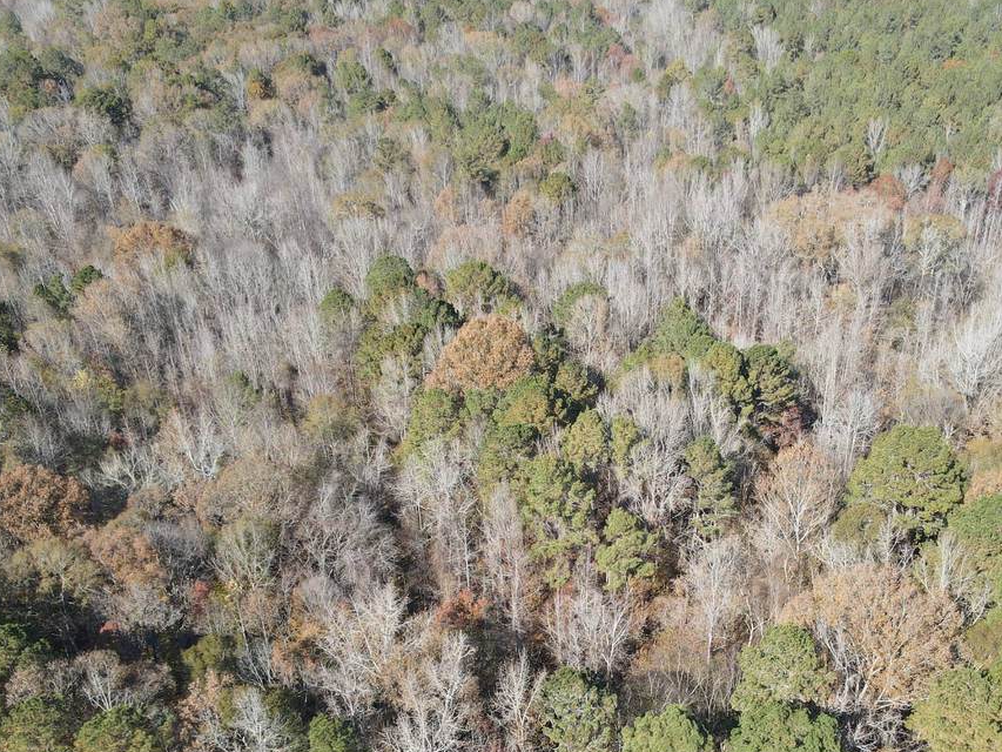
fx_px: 1042
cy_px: 558
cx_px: 572
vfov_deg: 38.7
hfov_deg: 51.2
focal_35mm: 36
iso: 110
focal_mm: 4.5
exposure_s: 1/250
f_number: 2.8
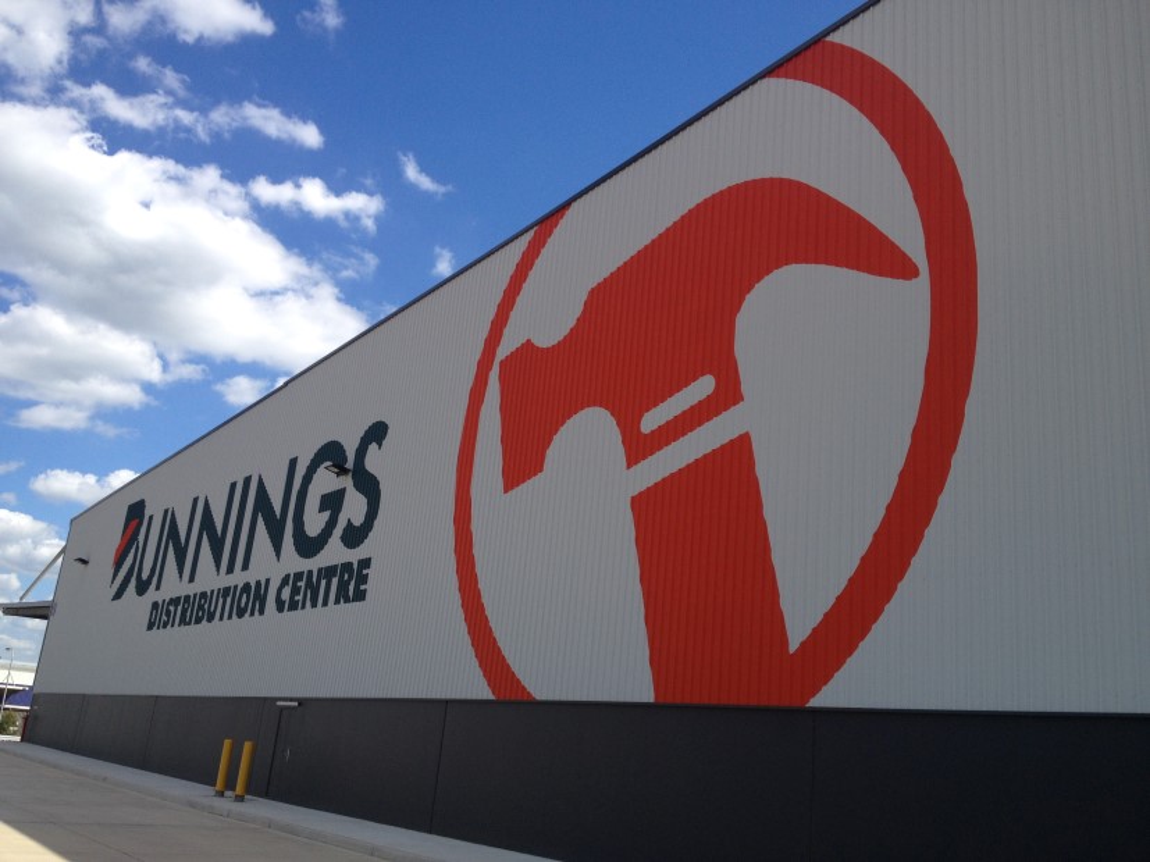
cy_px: 431
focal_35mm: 35
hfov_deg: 52.6
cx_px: 575
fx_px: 1163
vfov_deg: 40.7
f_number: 2.4
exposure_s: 1/1672
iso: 50
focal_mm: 4.28
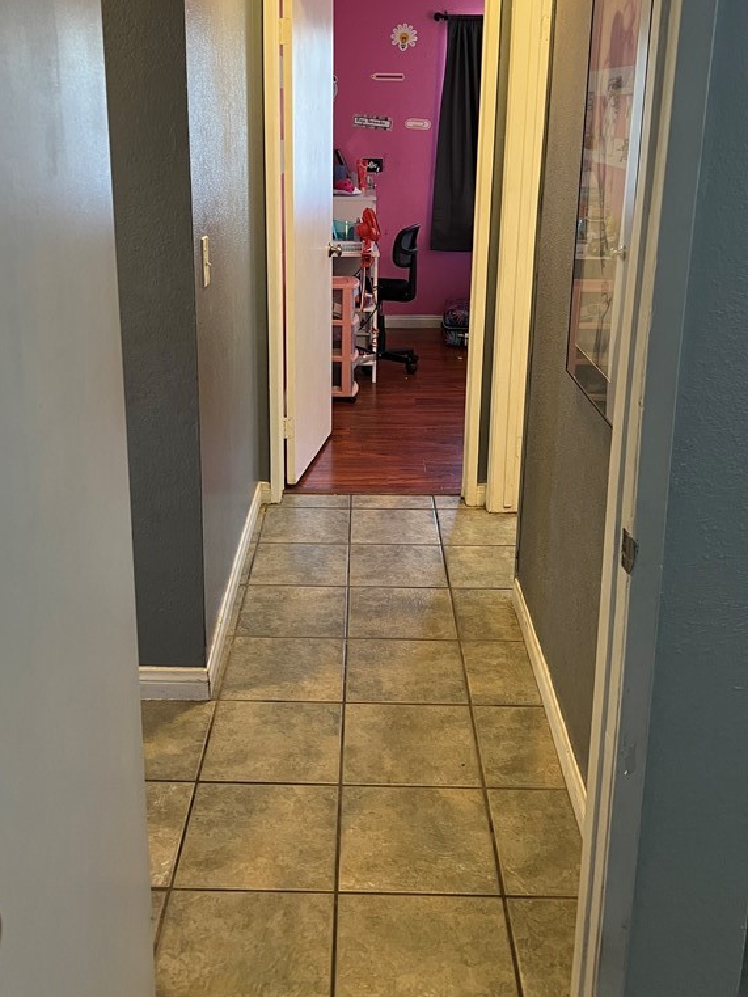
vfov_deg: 52.0
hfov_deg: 40.7
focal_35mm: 35
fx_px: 1008
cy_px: 372
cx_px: 360
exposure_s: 1/60
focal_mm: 5.7
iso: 160
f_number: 1.5
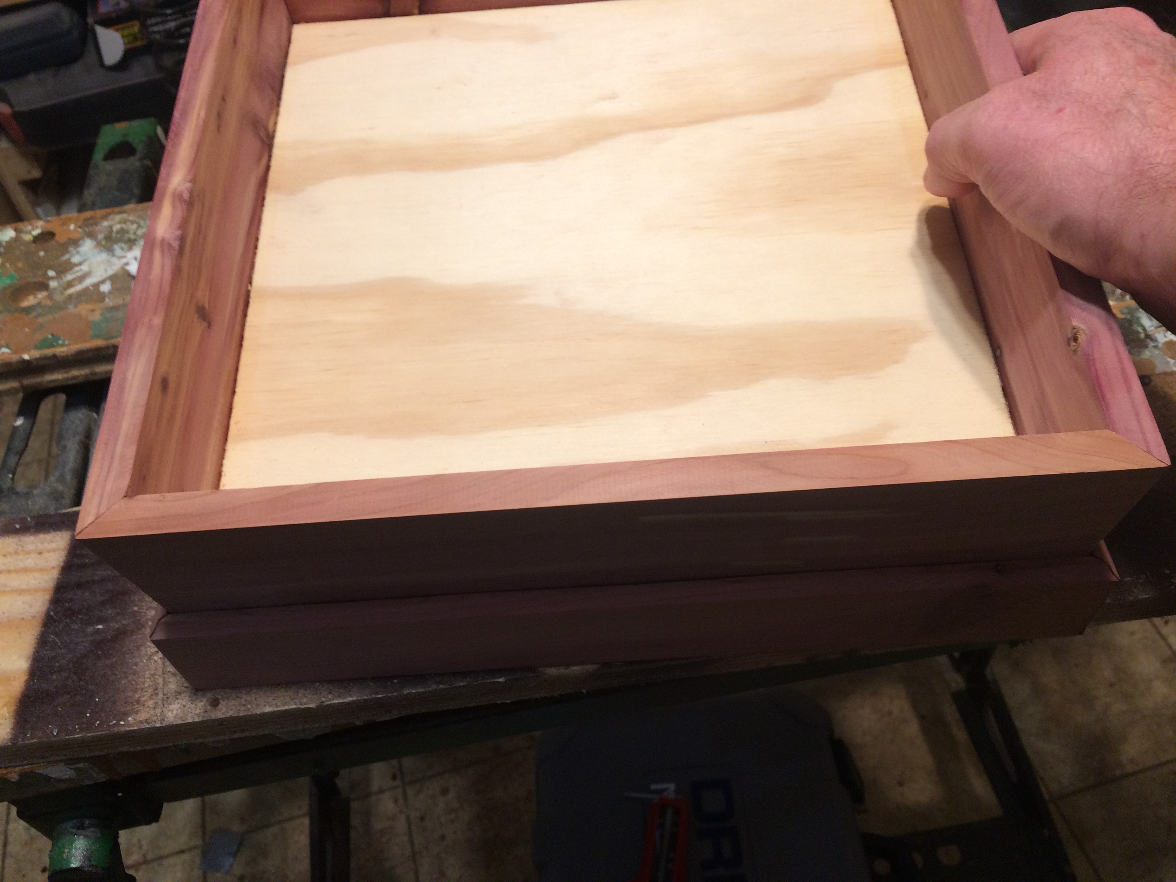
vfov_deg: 48.2
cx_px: 588
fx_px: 985
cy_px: 441
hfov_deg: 61.7
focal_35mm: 29
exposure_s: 1/30
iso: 100
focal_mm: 4.15
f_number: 2.2
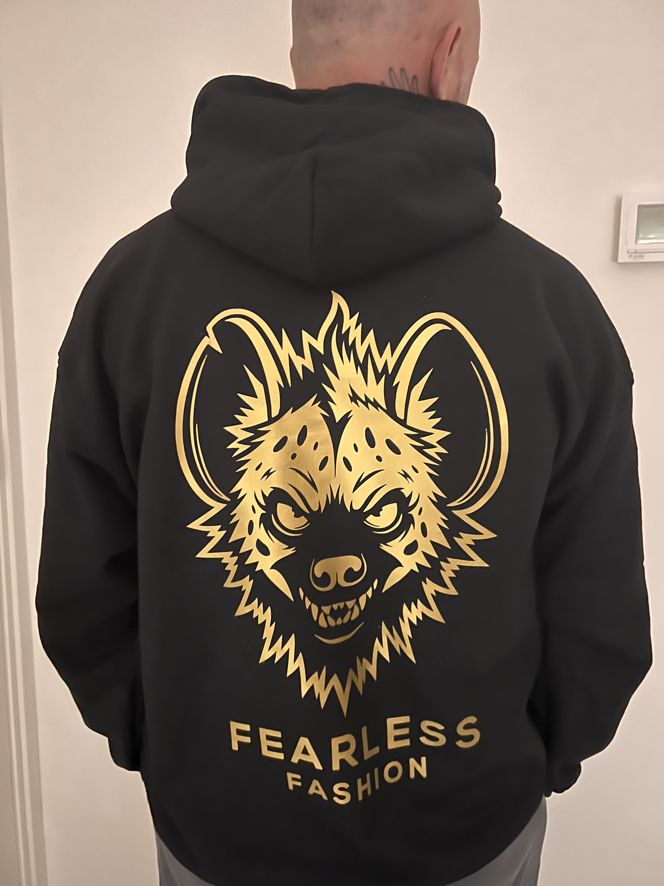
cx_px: 332
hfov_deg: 53.1
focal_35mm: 26
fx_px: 665
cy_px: 443
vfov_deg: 67.3
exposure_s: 1/14
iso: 1000
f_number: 1.5
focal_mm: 5.7
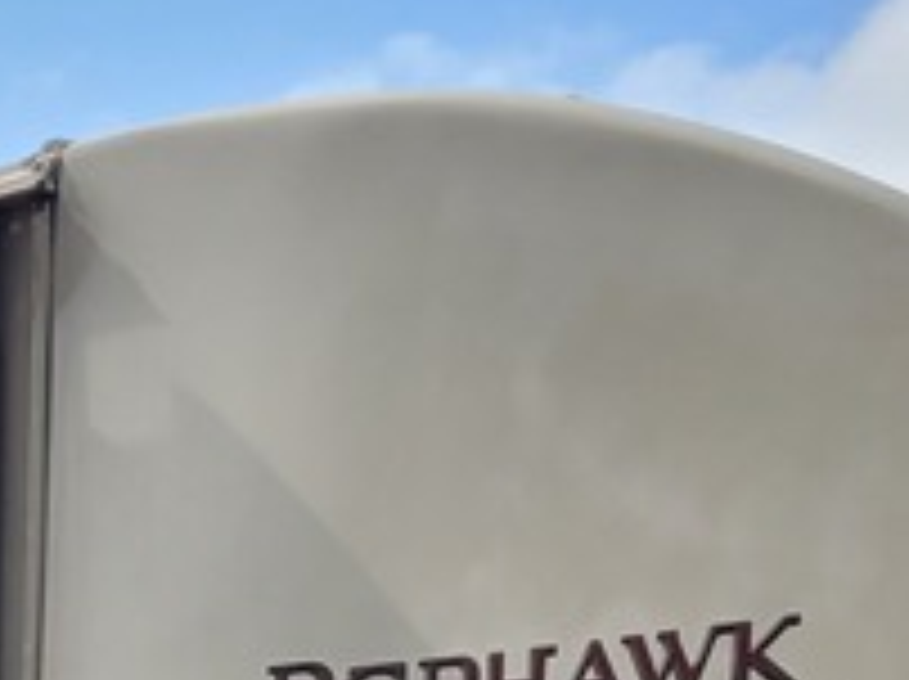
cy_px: 1617
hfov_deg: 14.9
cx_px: 279
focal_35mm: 132
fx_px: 3462
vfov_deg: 9.9
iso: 40
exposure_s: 1/2240
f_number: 1.8
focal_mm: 5.4
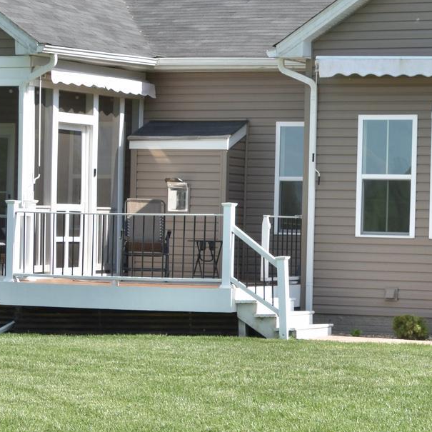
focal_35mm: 138
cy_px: 152
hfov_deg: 12.6
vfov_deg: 12.6
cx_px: 332
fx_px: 1948
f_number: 9
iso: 250
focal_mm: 32
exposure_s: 1/320
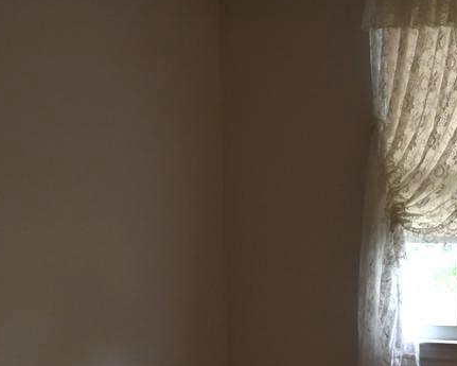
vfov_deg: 14.3
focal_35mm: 107
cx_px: 344
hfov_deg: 17.8
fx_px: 1448
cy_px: 304
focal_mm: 16
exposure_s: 1/250
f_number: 4
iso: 360
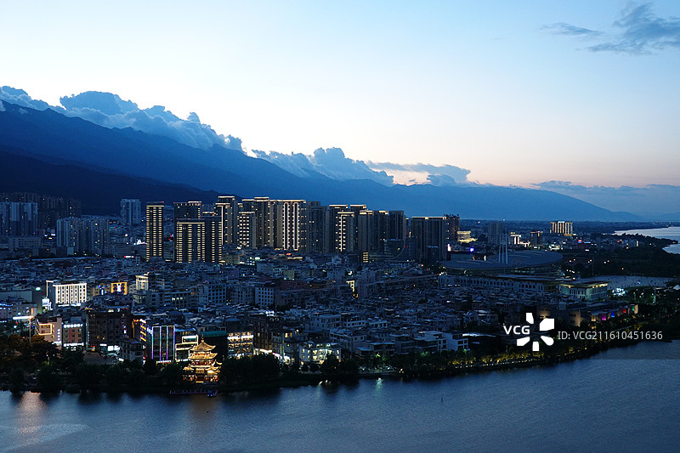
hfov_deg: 48.5
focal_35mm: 40
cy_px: 226
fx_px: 755
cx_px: 340
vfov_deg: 33.4
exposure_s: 1/40
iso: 800
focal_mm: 14.99
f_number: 4
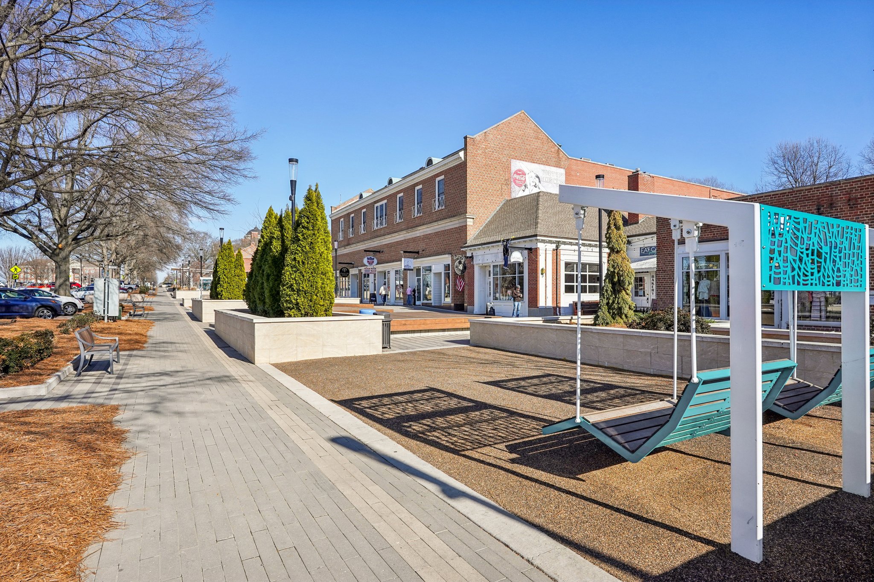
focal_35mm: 20
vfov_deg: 63.2
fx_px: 473
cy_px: 291
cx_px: 437
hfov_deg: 85.4
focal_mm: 19.5
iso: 400
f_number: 6.3
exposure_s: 1/1600
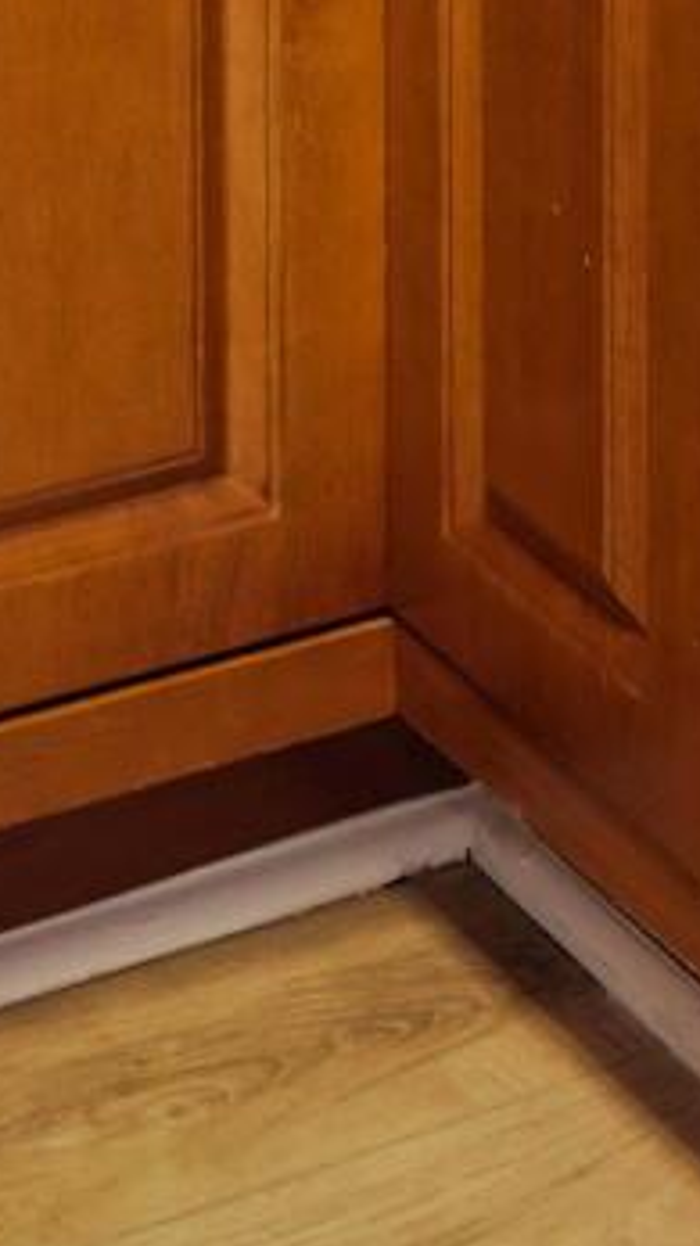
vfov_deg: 11.5
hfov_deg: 8.2
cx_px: 994
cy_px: -1968
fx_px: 4788
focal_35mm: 145
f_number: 2.8
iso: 1000
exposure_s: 1/30
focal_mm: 16
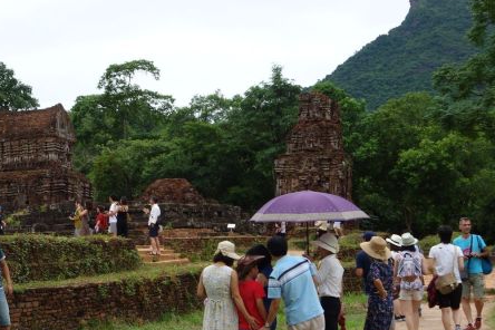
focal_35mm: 72
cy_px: 208
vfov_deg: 18.9
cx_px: 85
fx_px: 990
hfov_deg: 27.4
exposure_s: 1/200
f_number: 5.6
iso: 125
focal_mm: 14.75
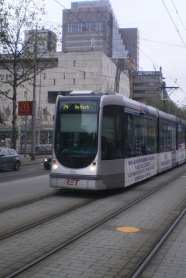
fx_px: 395
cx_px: 113
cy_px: 140
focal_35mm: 51
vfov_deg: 38.9
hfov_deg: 26.5
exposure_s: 1/80
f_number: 4.6
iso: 100
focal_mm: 6.3
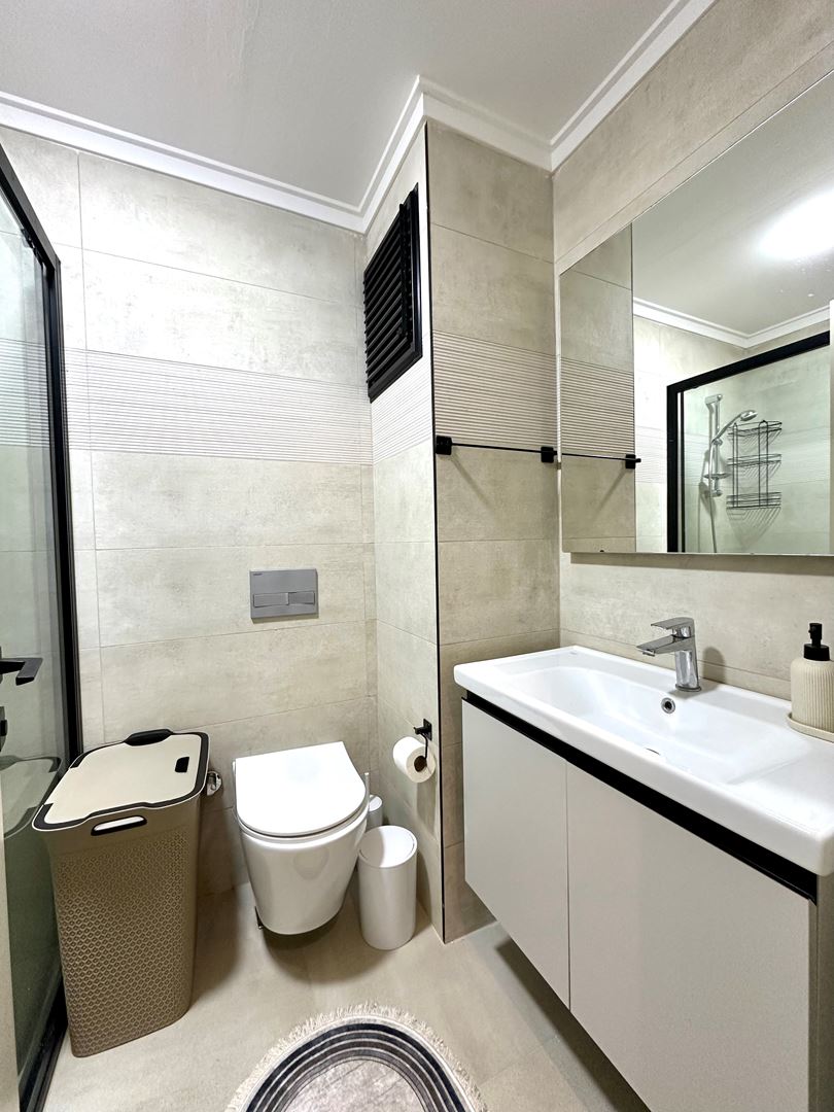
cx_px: 417
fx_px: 450
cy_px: 556
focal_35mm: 14
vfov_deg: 102.1
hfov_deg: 85.7
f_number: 2.2
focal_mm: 2.22
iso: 200
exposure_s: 1/100
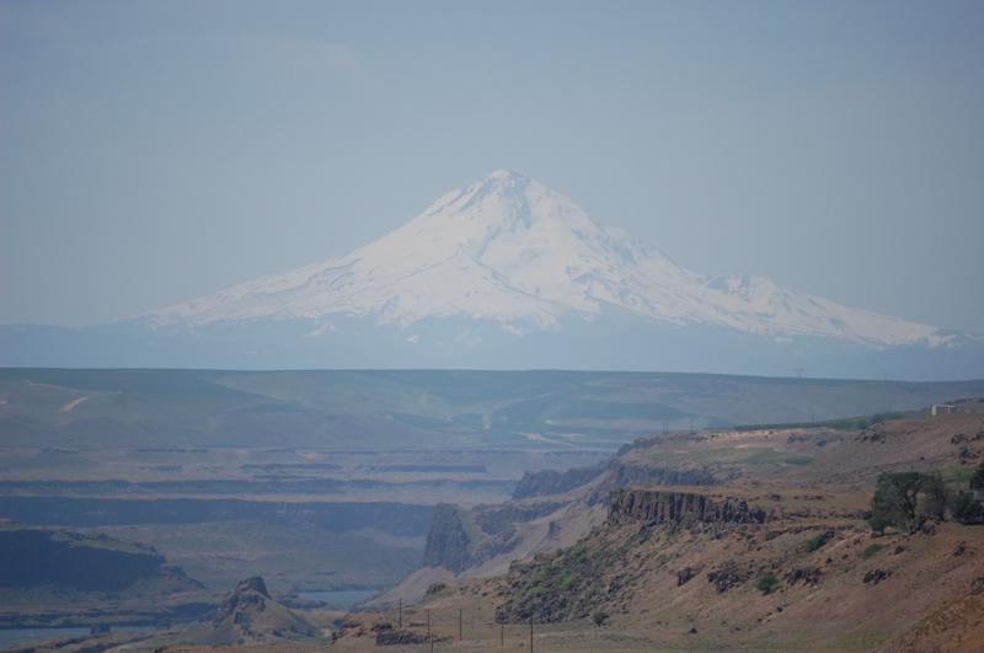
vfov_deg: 4.6
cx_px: 492
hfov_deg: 6.9
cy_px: 326
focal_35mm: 300
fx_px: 8188
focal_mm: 200
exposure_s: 1/2000
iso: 320
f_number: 5.6
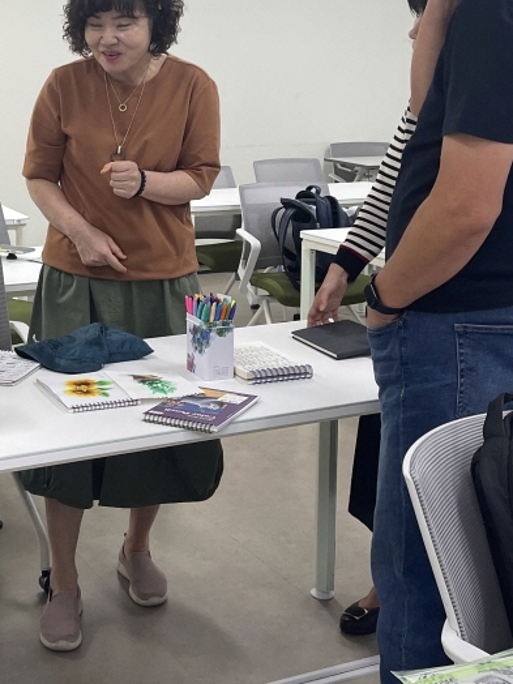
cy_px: 211
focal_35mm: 53
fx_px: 1047
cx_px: 91
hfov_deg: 26.9
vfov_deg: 35.7
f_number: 1.6
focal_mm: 5.1
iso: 100
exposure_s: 1/120
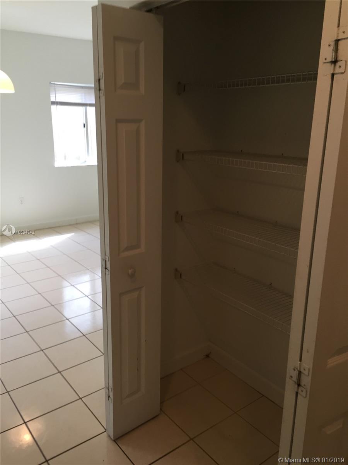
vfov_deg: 61.7
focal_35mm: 29
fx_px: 389
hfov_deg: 48.2
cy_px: 232
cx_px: 174
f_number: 2.2
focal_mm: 4.15
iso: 32
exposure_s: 1/40
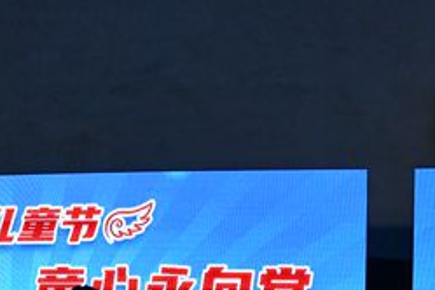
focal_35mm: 90
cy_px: 389
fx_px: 1087
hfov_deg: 21.2
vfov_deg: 14.5
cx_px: -77
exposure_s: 1/250
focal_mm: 28
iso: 5000
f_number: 9
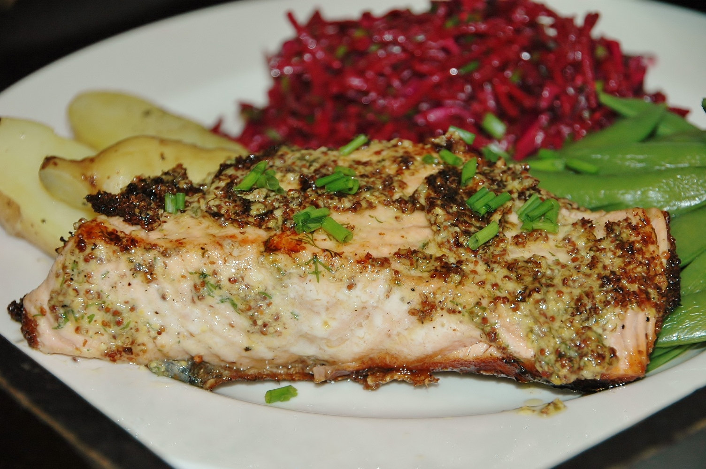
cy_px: 234
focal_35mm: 128
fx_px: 2498
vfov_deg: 10.7
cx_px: 353
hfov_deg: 16.1
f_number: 5.3
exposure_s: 1/60
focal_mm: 85
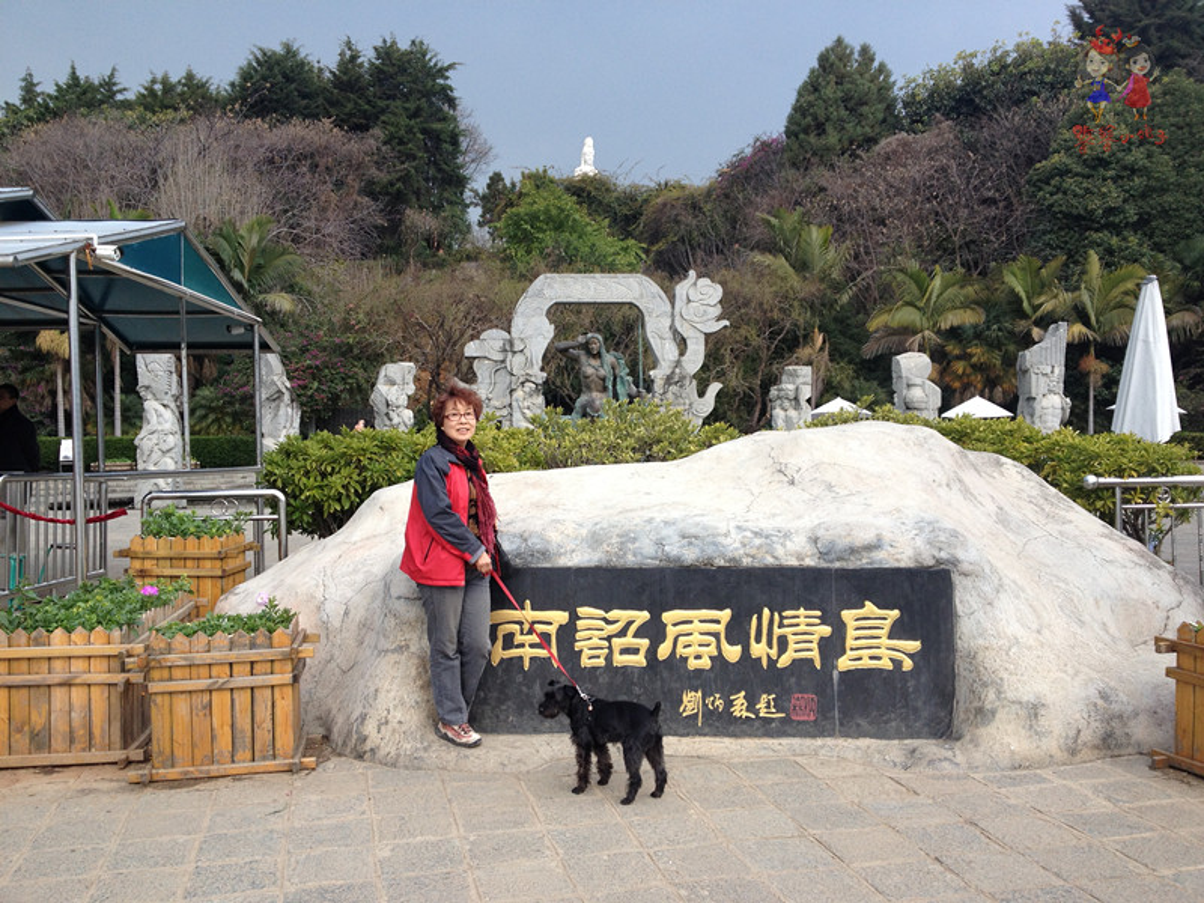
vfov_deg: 40.7
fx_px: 1217
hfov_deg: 52.6
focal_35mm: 35
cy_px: 452
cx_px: 602
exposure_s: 1/122
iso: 50
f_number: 2.4
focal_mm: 4.28
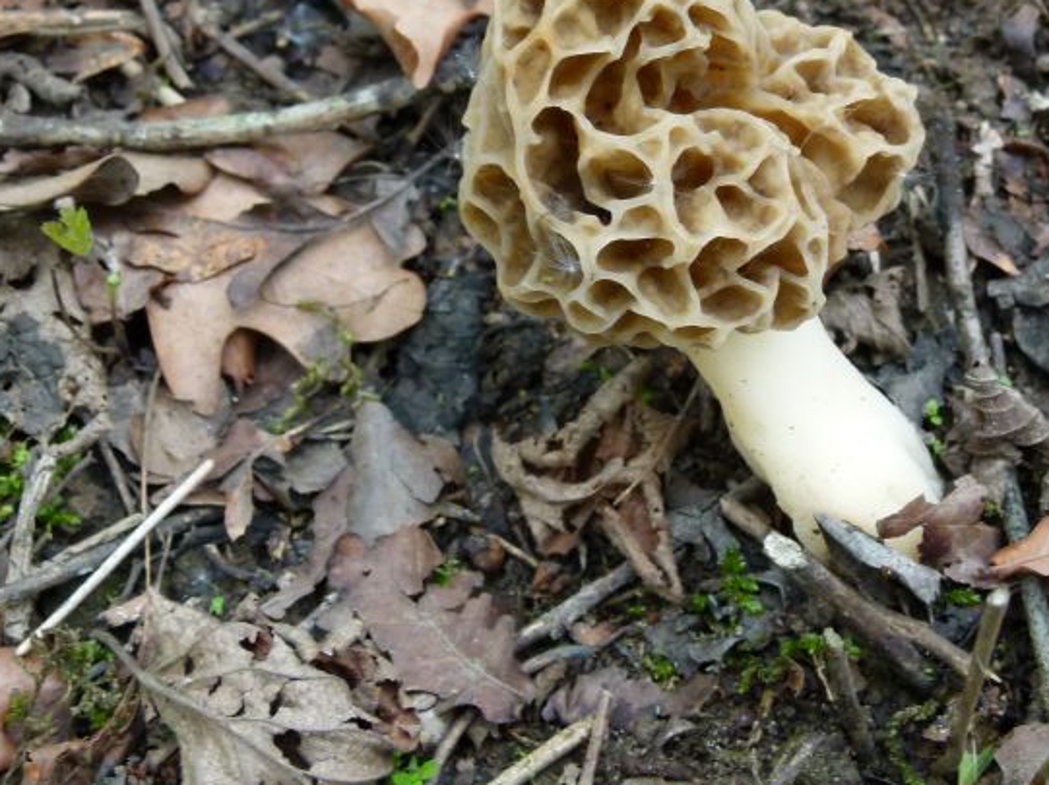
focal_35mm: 74
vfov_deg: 19.8
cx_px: 704
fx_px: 2241
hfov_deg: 26.2
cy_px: 246
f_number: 3.2
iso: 160
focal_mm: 9
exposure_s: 1/60
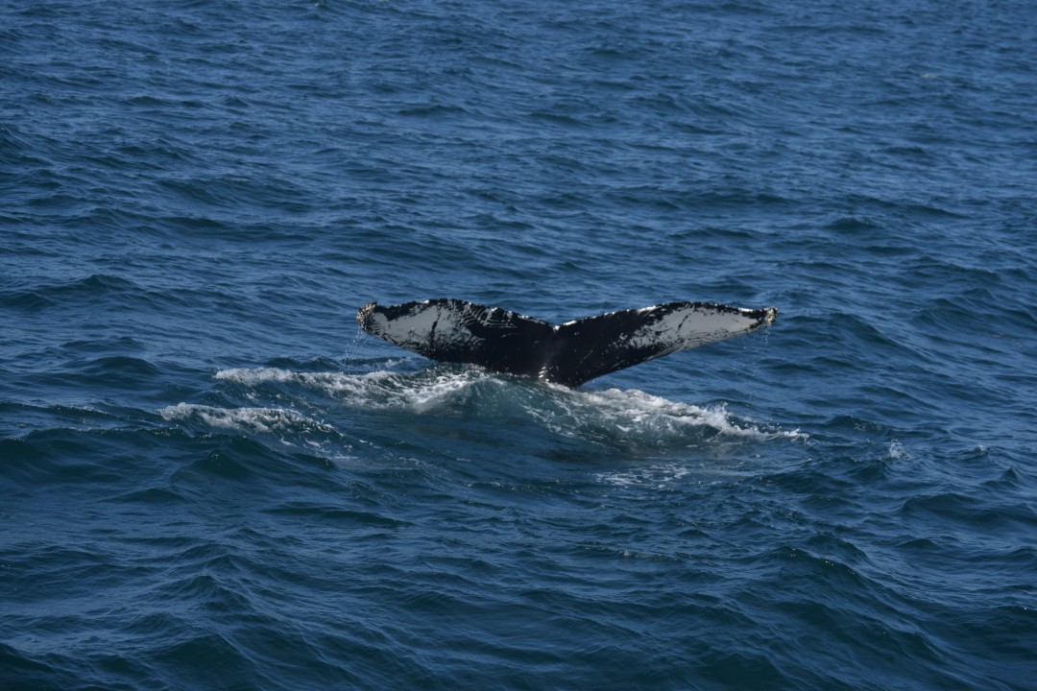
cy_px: 346
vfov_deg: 10.8
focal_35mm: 128
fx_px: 3672
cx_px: 518
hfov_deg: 16.1
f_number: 5.6
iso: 200
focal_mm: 85
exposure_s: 1/1600
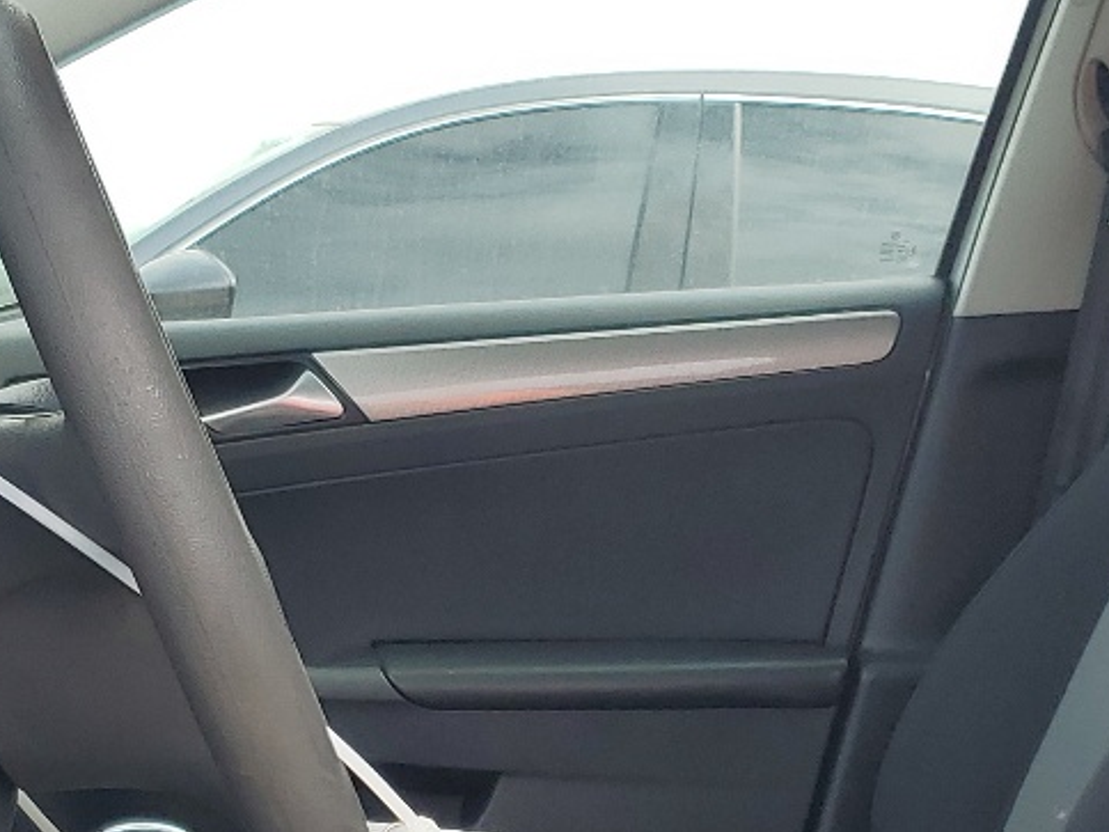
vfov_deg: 16.8
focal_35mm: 86
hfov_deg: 22.8
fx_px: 2755
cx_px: 516
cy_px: 855
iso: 50
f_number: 1.5
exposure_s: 1/769
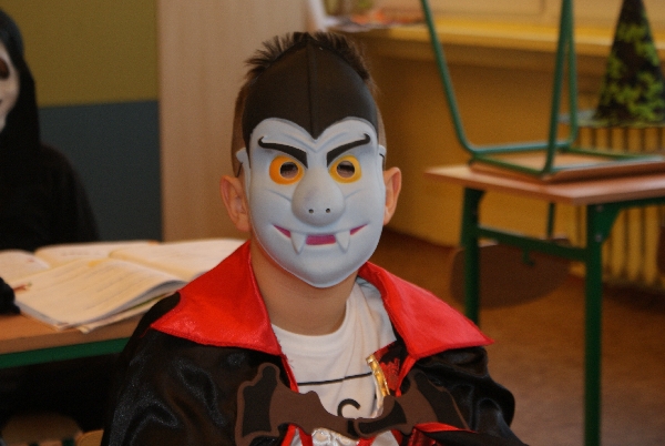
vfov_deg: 15.2
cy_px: 223
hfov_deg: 22.6
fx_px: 1665
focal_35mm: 90
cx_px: 332
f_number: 5.6
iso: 400
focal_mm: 60
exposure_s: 1/100
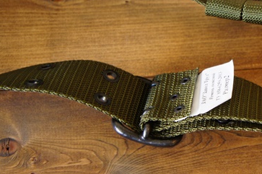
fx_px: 807
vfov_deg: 12.3
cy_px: 36
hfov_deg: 18.2
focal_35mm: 111
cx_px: 217
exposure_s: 1/30
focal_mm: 42
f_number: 5
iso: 800
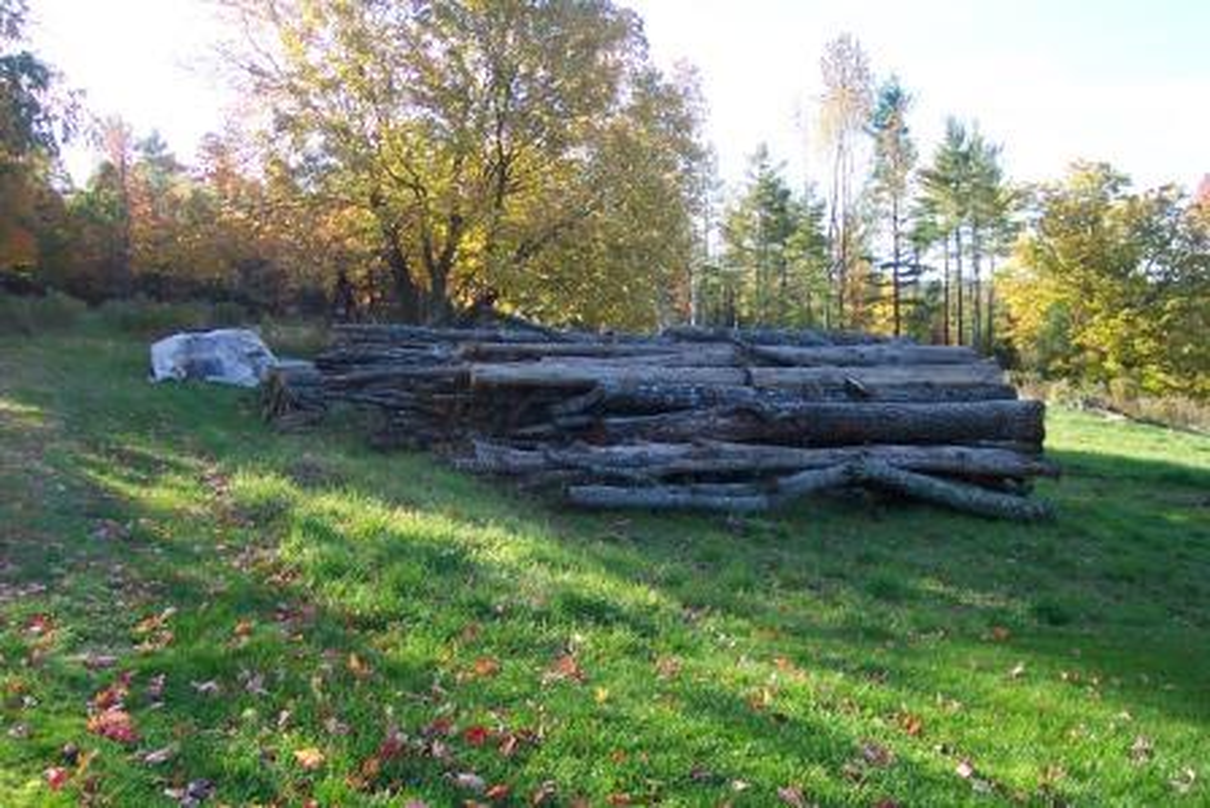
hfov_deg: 50.7
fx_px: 1278
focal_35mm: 38
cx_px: 605
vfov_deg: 35.1
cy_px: 404
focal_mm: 8
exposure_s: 1/500
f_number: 2.8
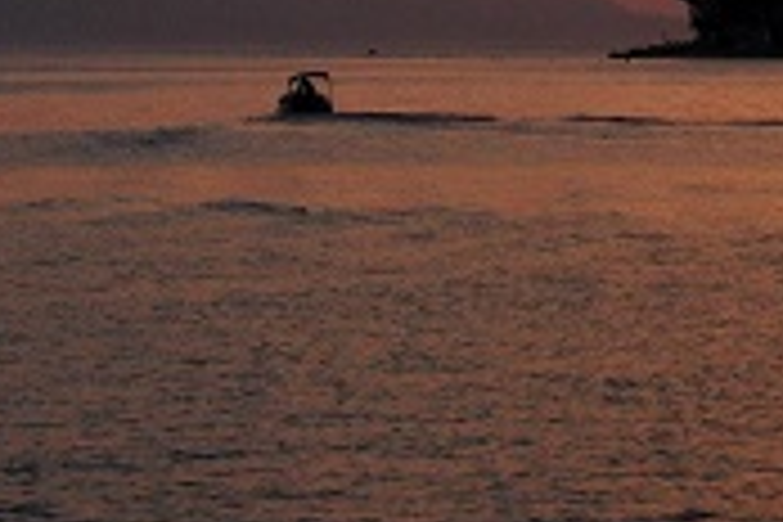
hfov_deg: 9.0
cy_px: -414
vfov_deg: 6.1
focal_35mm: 221
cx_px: 1282
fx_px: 4800
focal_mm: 27
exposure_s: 1/500
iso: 400
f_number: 11
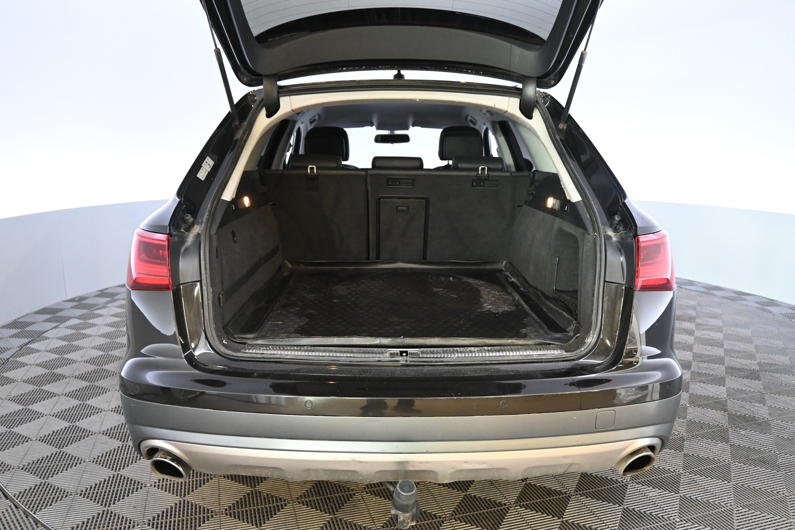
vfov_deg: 46.8
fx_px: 613
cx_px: 398
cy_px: 265
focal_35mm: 28
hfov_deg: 65.9
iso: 4000
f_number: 3.8
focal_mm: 18.5
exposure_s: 1/60
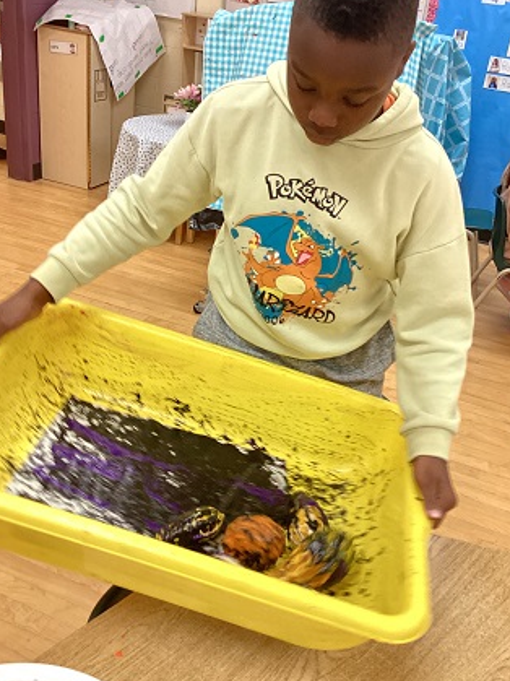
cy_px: 333
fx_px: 727
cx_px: 259
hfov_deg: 38.6
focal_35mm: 37
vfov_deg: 50.1
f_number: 2.4
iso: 125
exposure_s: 1/60
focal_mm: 3.3
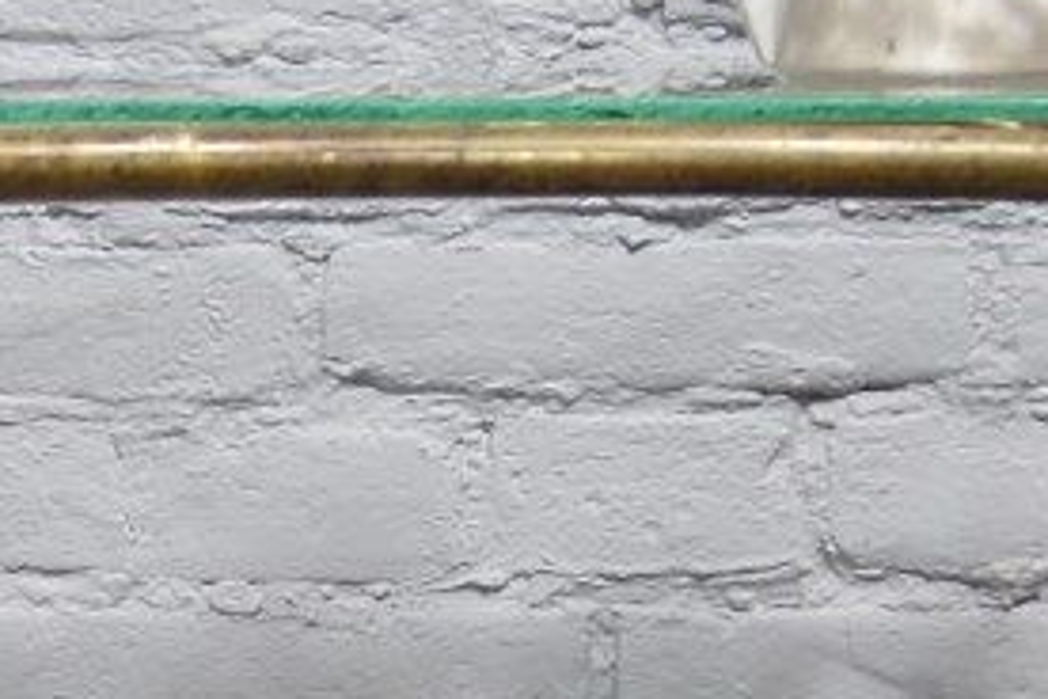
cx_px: 148
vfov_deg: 7.2
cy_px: 741
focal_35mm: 190
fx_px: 5531
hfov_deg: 10.8
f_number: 4.5
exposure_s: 1/40
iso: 400
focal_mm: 28
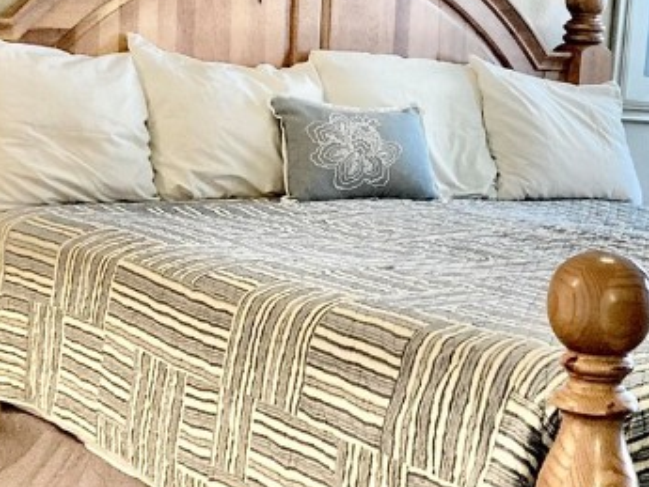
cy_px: 241
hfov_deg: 23.5
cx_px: 427
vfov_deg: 17.8
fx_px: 1557
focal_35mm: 83
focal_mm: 3.99
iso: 320
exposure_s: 1/60
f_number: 1.8
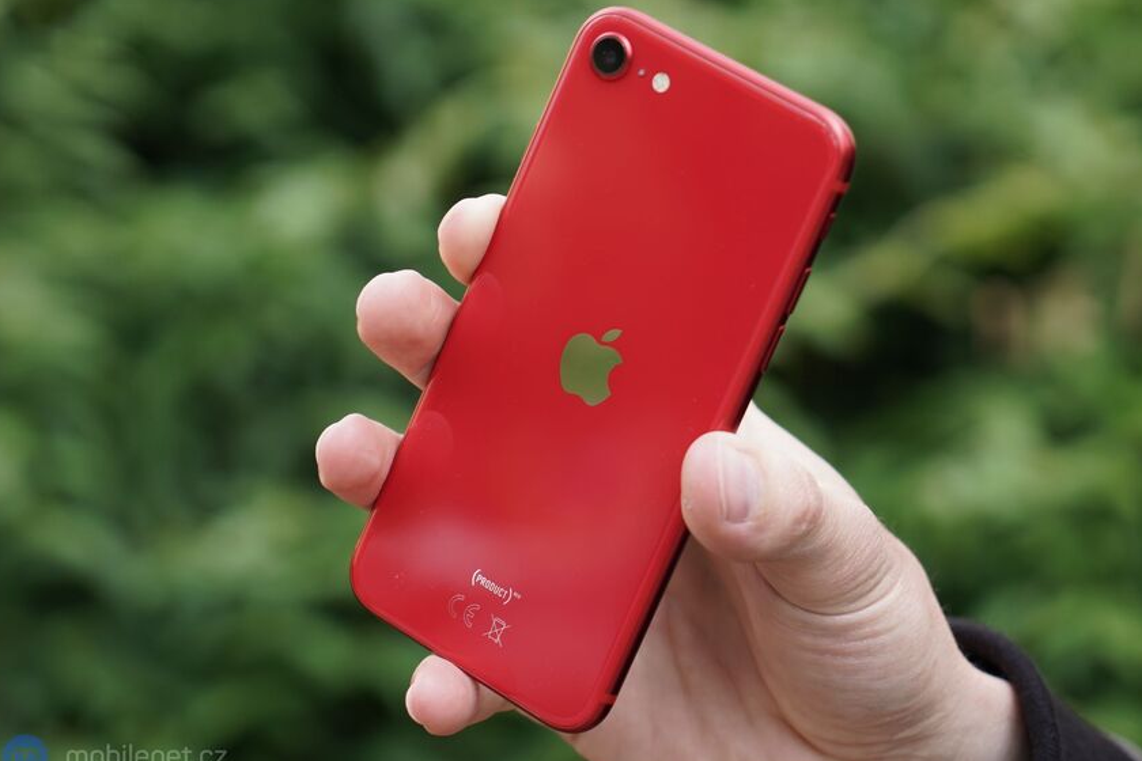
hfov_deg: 25.3
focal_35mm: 80
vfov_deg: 17.1
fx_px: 2538
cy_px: 363
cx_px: 638
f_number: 4
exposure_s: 1/250
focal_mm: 70
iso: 160
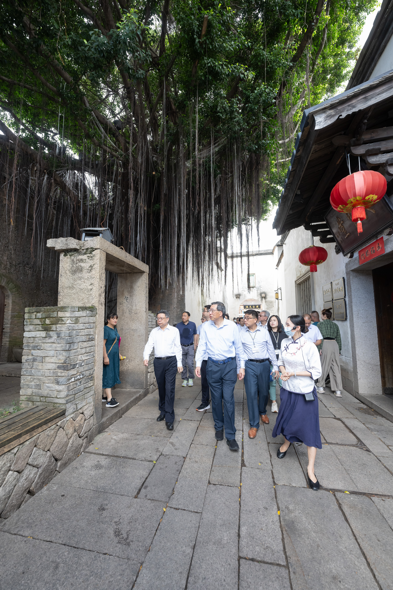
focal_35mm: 14
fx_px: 229
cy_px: 295
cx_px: 196
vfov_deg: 104.3
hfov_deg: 81.2
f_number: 4
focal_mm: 14
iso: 800
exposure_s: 1/250
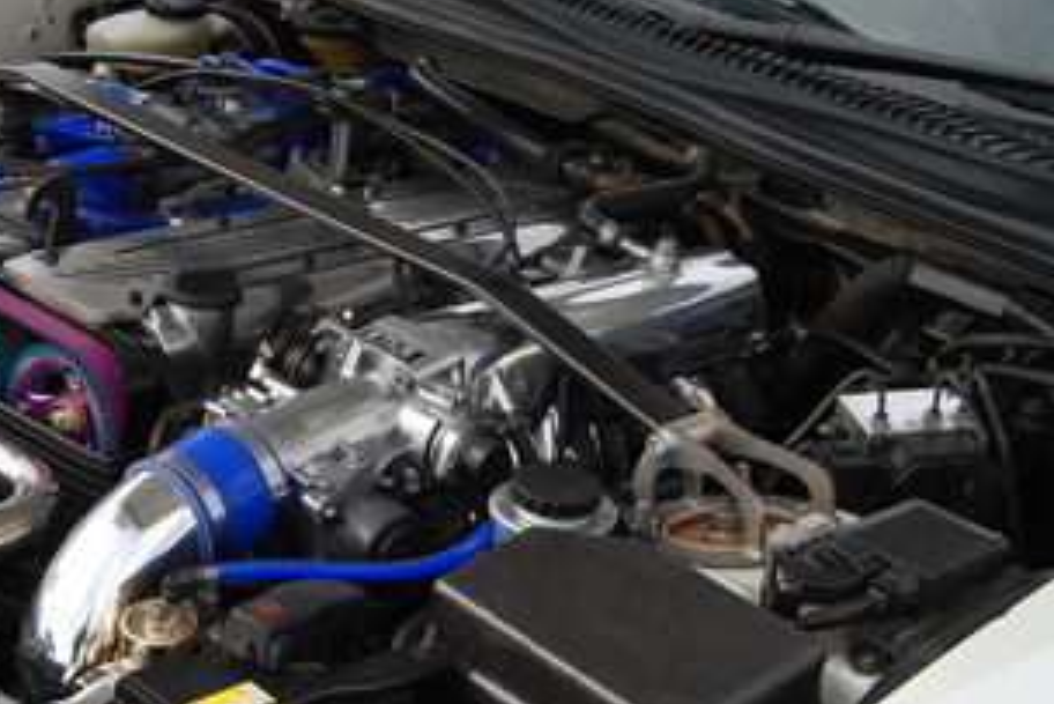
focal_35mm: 82
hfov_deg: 24.5
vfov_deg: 16.7
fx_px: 2402
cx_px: 253
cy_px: 402
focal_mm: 26
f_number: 7.1
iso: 200
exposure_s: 1/160
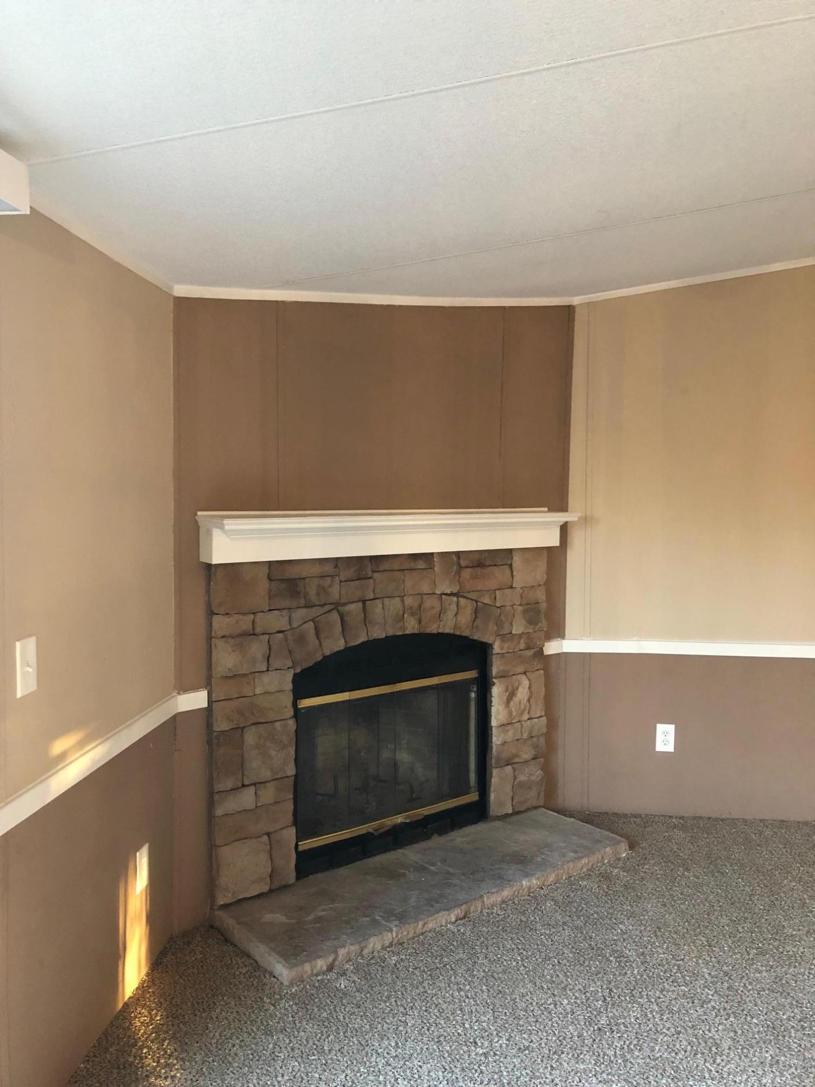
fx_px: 879
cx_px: 408
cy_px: 544
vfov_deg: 63.4
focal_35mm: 28
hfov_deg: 49.7
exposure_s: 1/13
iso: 100
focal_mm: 3.99
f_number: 1.8
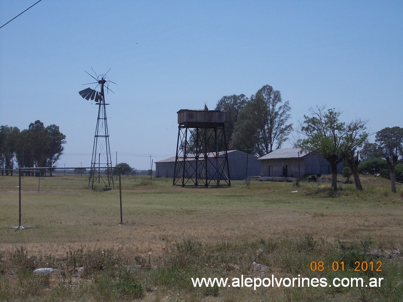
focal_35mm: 60
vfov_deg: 24.4
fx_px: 698
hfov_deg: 32.2
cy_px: 151
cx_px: 202
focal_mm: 8.5
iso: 80
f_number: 8
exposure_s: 1/400
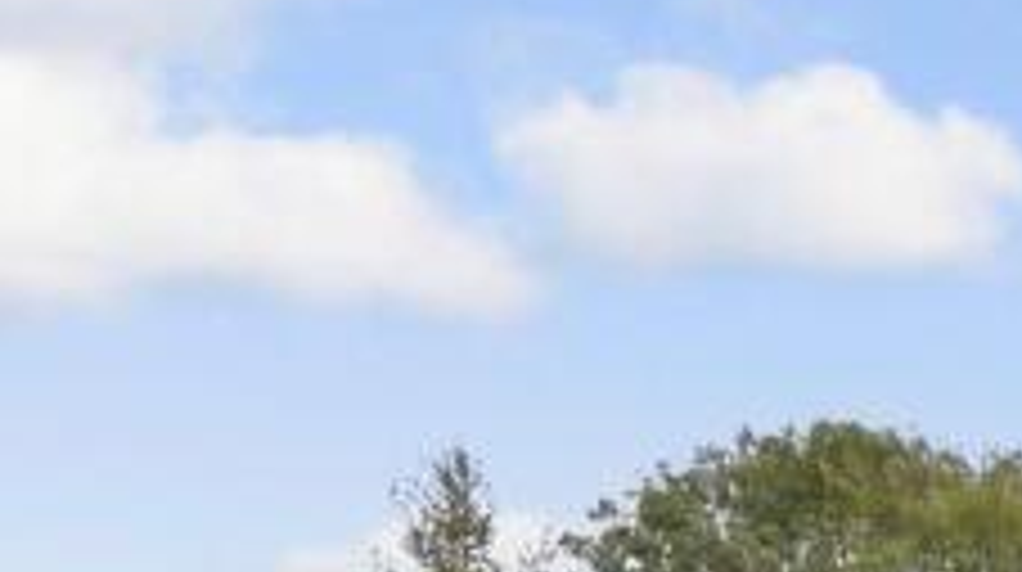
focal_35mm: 71
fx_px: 1922
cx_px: 1211
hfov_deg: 26.6
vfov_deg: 14.4
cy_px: 1106
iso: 400
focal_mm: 10
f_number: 8
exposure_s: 1/200
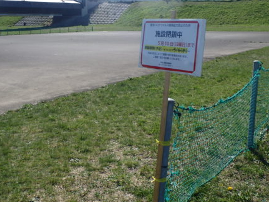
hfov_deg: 47.9
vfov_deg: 36.6
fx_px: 303
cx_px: 135
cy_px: 76
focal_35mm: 39
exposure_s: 1/125
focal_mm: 5
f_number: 11
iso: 125
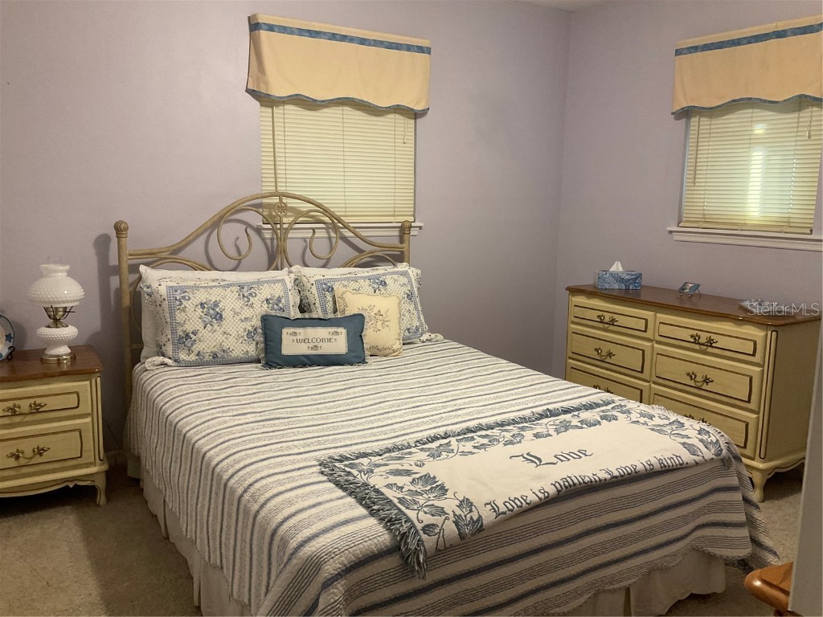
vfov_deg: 48.2
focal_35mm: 29
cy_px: 308
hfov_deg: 61.7
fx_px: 689
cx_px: 412
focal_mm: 3
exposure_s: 1/60
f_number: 1.8
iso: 125
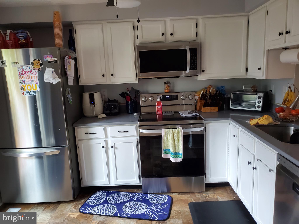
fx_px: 225
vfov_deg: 53.1
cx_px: 150
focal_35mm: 26
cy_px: 112
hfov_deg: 67.3
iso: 200
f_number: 1.5
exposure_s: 1/39
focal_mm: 4.3
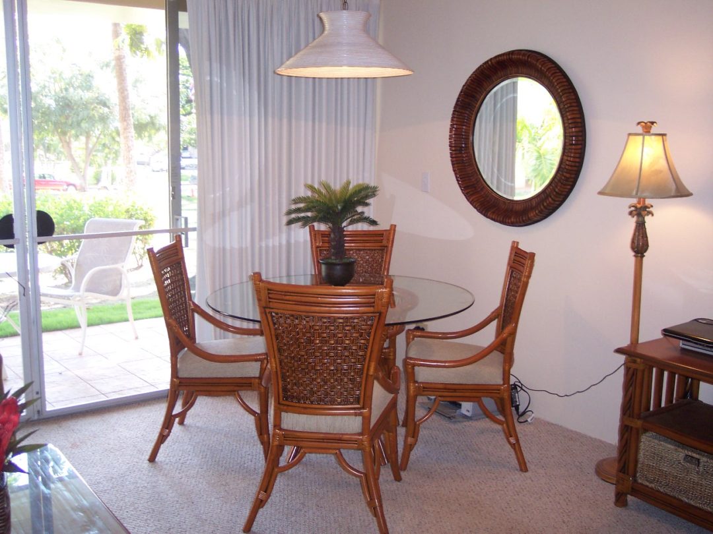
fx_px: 783
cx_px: 356
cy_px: 267
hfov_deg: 49.0
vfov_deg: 37.7
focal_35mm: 38
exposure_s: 1/30
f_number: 2.8
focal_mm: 8
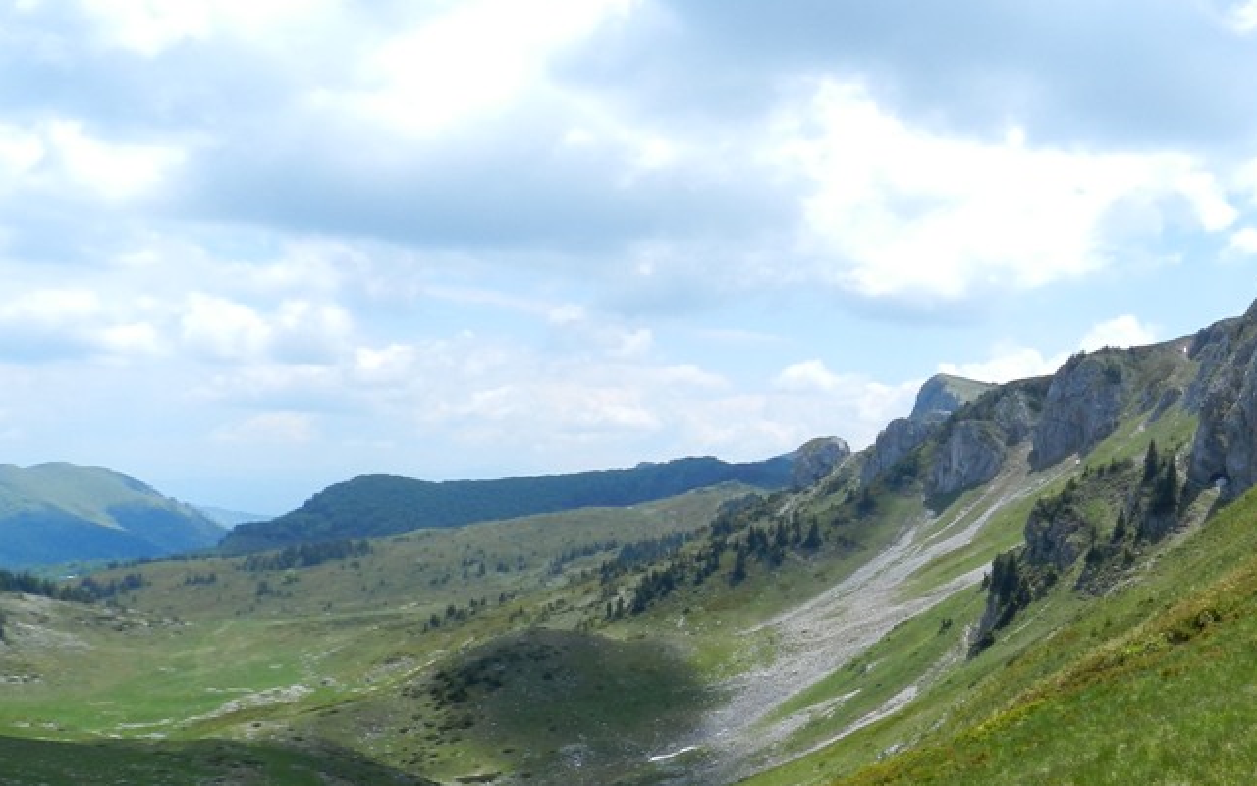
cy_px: 590
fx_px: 1336
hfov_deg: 47.7
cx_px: 1002
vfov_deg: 32.2
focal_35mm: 39
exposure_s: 1/800
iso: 160
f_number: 4
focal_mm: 4
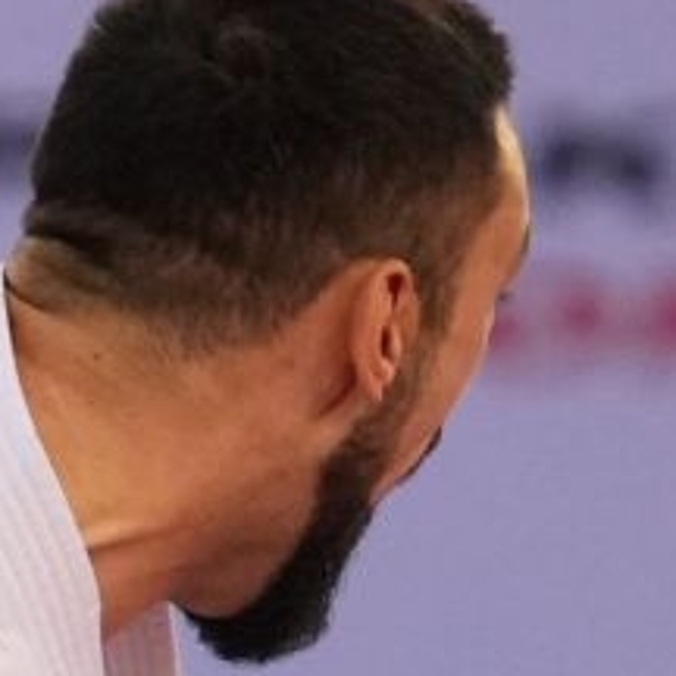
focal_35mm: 2120
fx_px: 46839
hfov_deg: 0.8
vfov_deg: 0.8
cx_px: -845
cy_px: 1102
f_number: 2.8
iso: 2500
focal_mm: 200
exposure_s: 1/1000
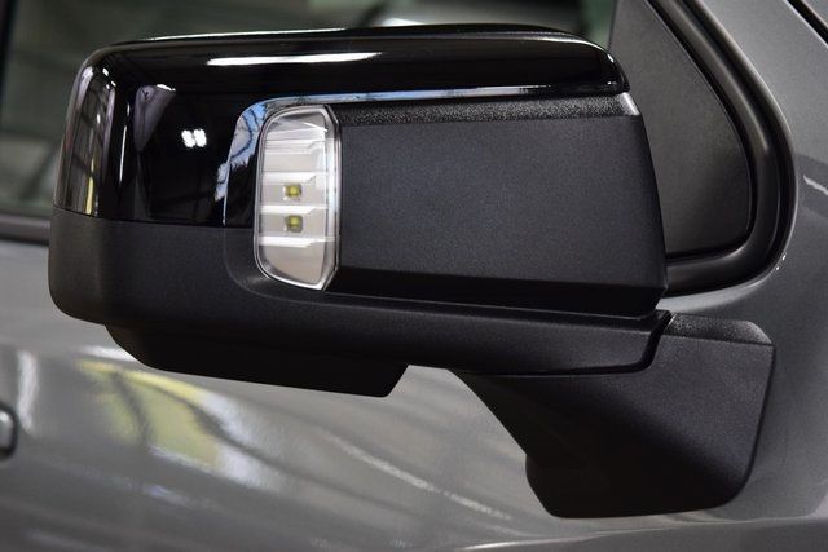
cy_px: 276
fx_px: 2001
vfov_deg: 15.7
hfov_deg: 23.4
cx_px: 414
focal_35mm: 87
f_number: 5
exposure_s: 1/125
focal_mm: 58
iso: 1600
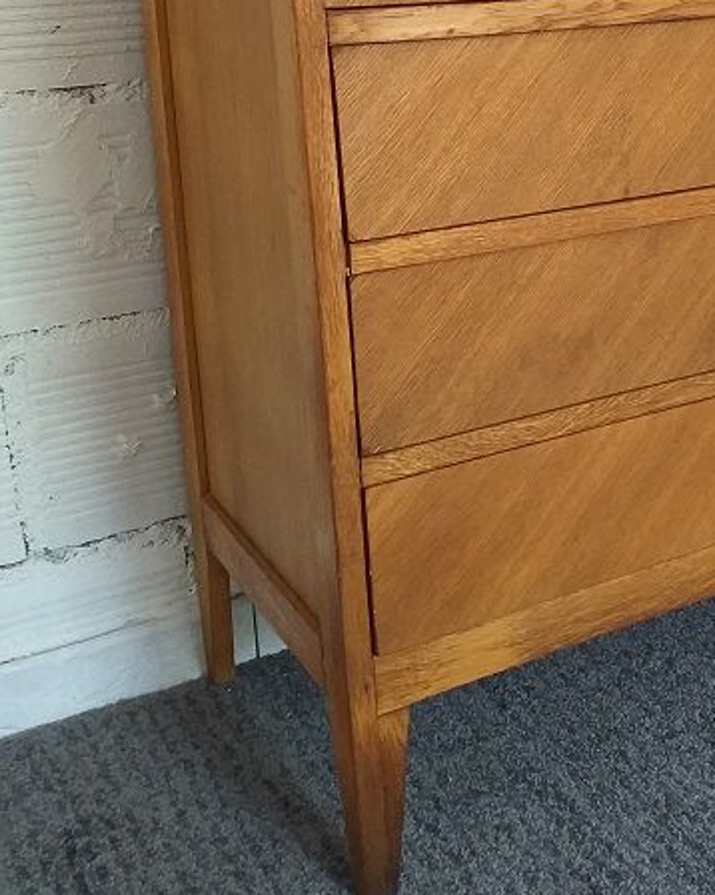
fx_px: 1350
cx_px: 638
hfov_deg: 28.6
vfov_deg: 35.5
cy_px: 186
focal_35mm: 51
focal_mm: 3.6
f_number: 1.9
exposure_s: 1/33
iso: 200
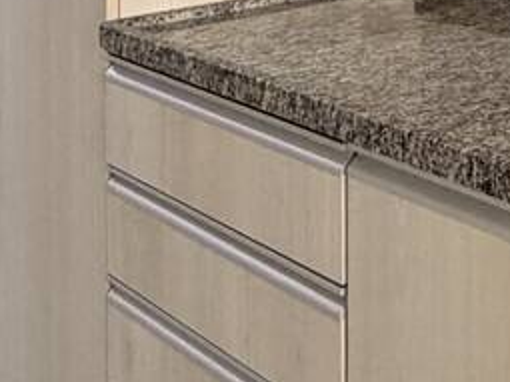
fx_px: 1163
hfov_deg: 22.5
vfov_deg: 16.6
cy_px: -230
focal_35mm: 79
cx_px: 636
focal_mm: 2.22
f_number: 2.2
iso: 400
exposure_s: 1/60
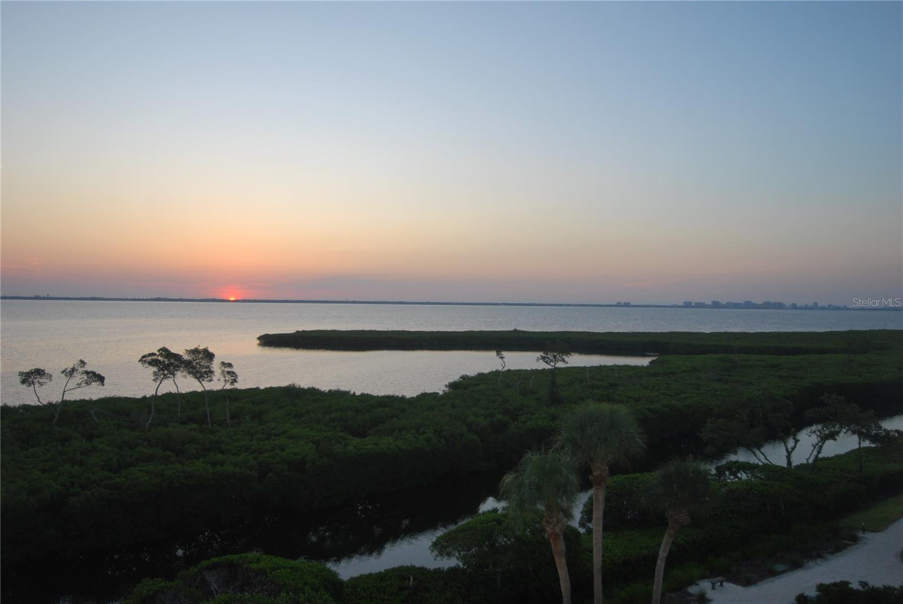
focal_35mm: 36
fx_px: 904
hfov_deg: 53.1
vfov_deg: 36.9
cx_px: 452
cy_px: 302
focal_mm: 24
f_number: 4
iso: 160
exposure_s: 1/125
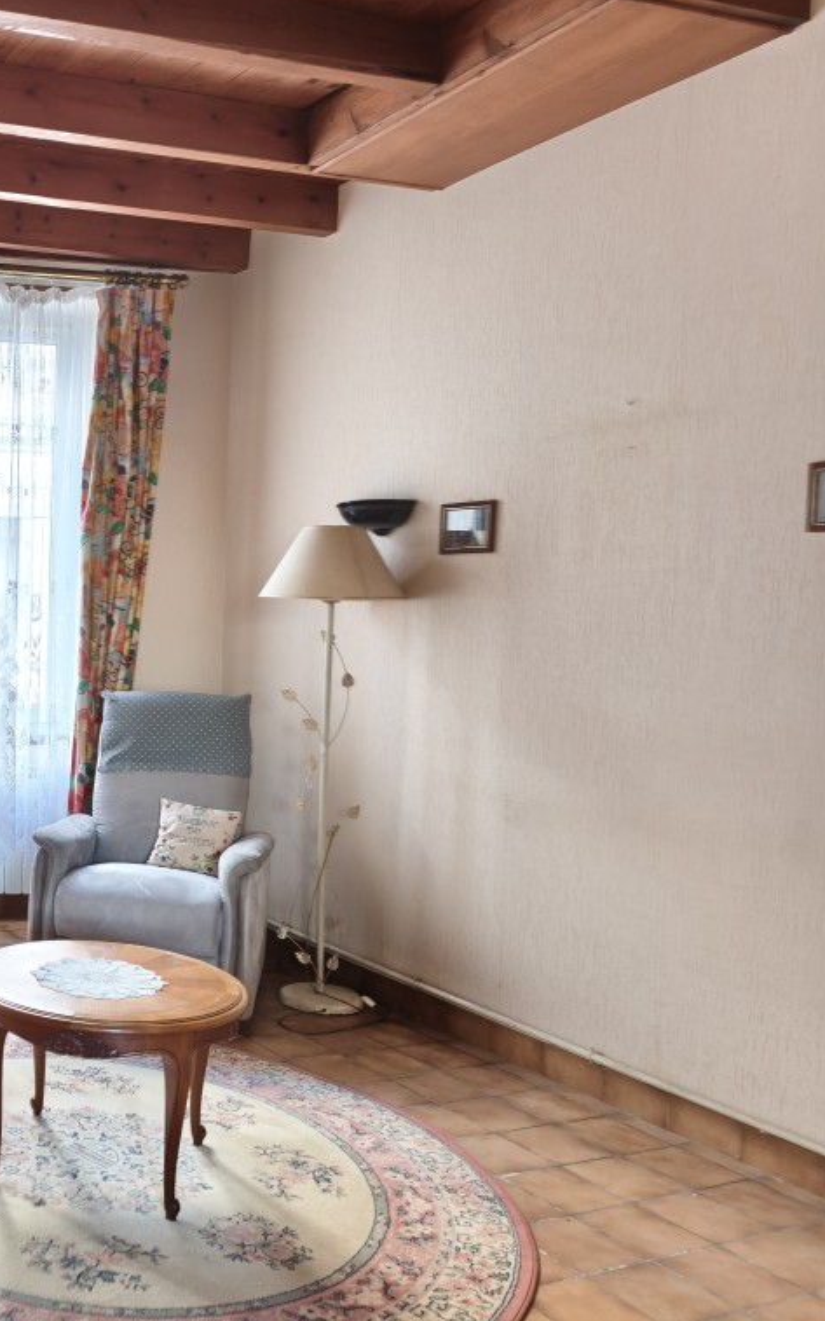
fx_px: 1187
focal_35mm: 33
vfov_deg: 58.1
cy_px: 653
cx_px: -65
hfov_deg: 33.7
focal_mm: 6.45
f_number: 1.62
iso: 1250
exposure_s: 1/25
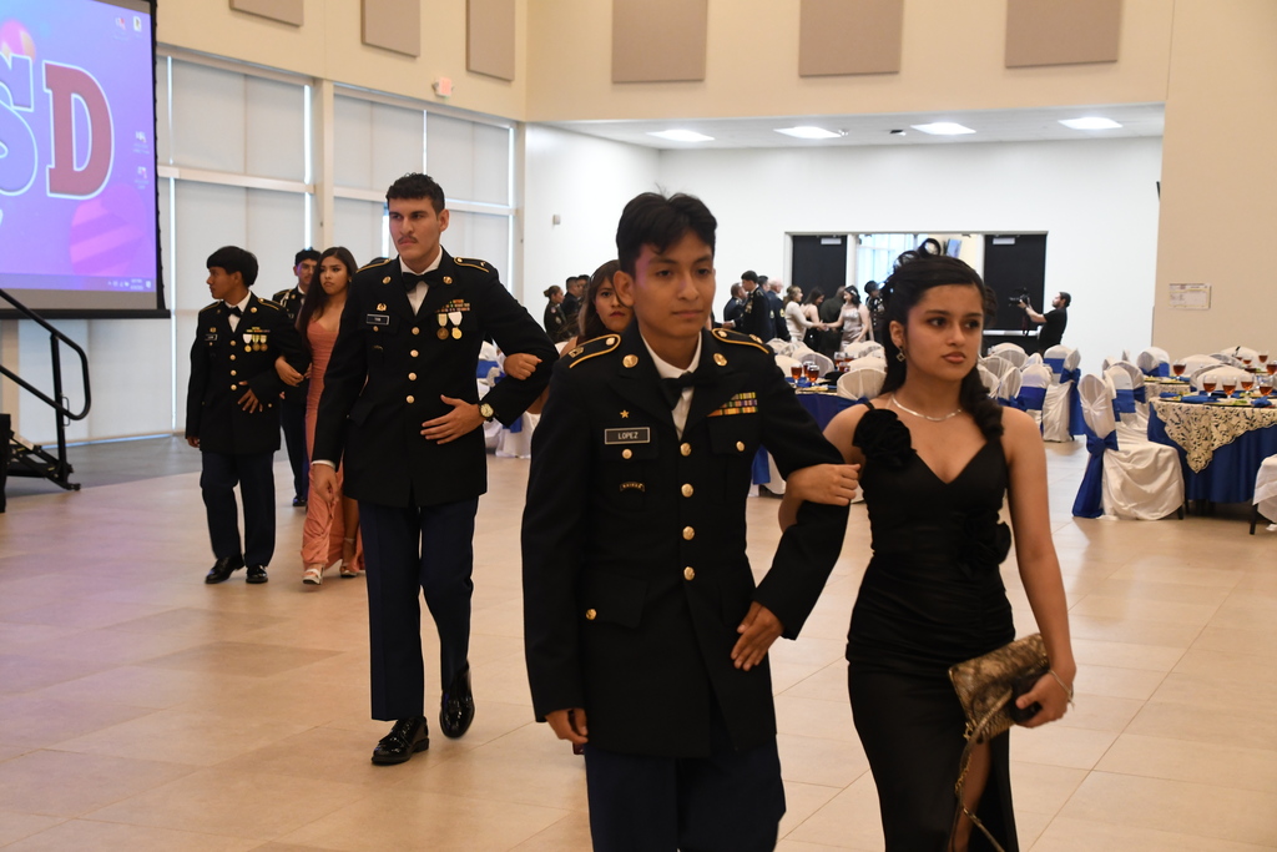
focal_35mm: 52
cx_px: 638
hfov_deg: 38.2
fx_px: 1845
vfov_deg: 26.0
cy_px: 426
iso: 2000
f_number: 5.6
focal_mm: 35
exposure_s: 1/80
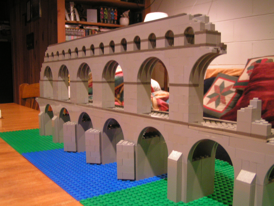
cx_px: 137
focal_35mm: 38
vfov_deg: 37.7
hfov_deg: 49.0
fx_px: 301
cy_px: 103
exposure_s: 1/6
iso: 200
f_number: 2.8
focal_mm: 5.8
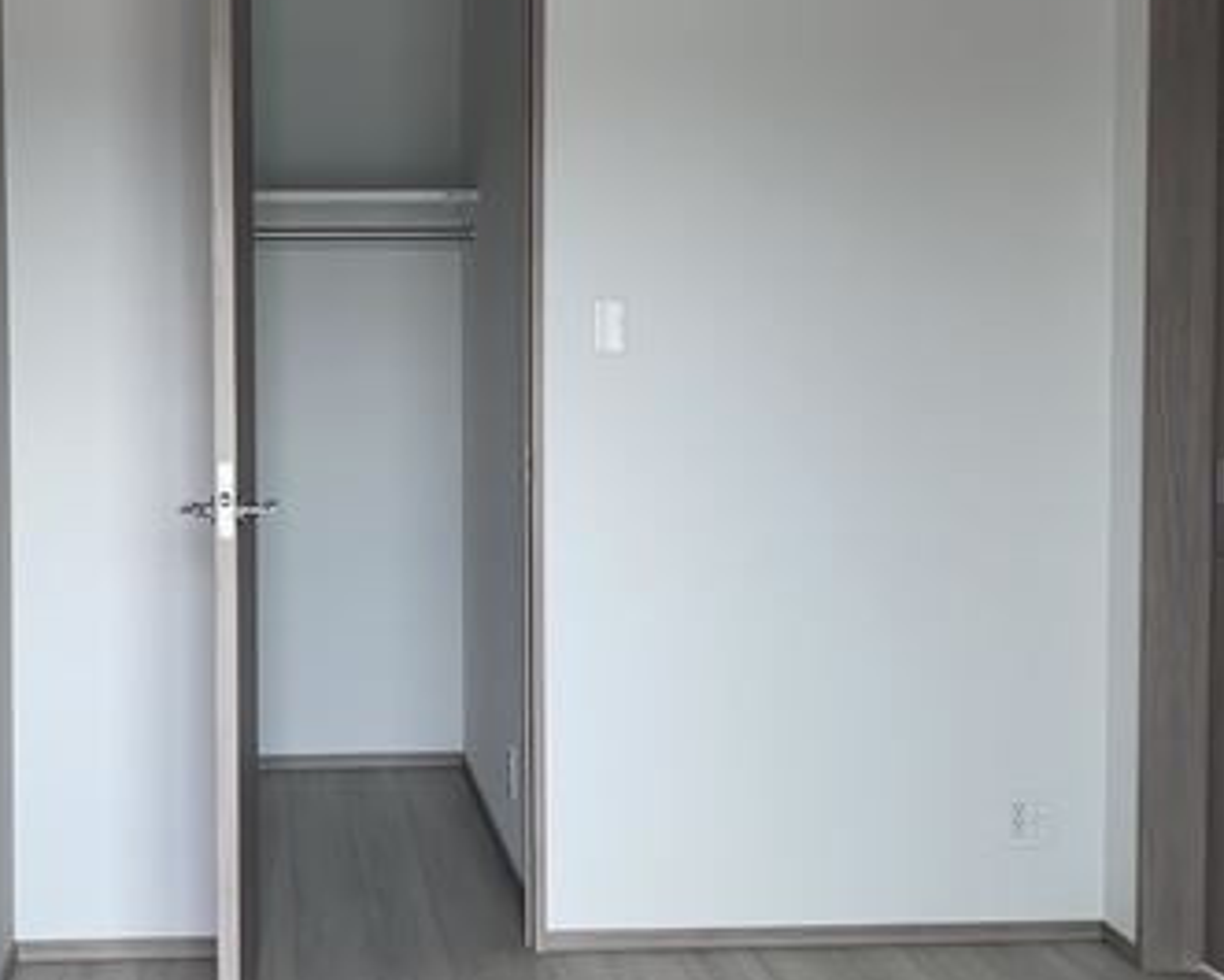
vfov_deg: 30.8
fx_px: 1776
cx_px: 359
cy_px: 414
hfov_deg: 37.4
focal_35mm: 49
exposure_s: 1/158
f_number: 1.8
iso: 32
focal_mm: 4.25
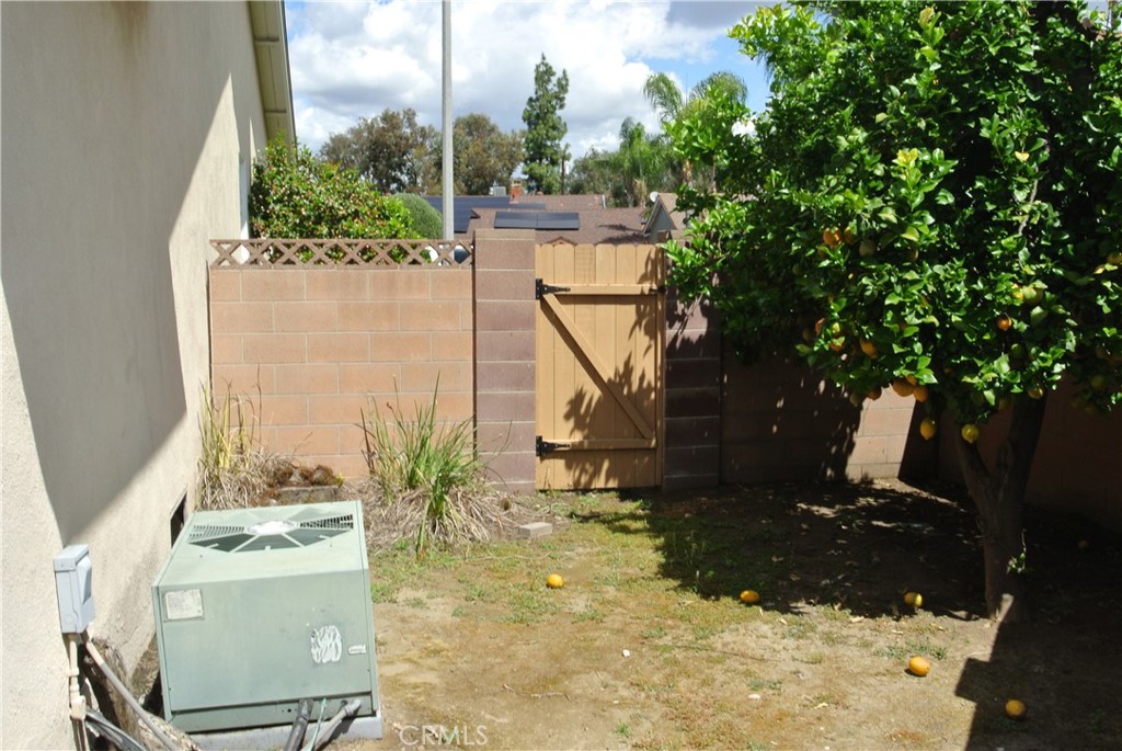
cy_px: 376
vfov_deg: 40.1
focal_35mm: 33
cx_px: 561
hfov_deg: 57.2
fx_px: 1030
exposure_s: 1/60
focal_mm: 12.5
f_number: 16
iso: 100
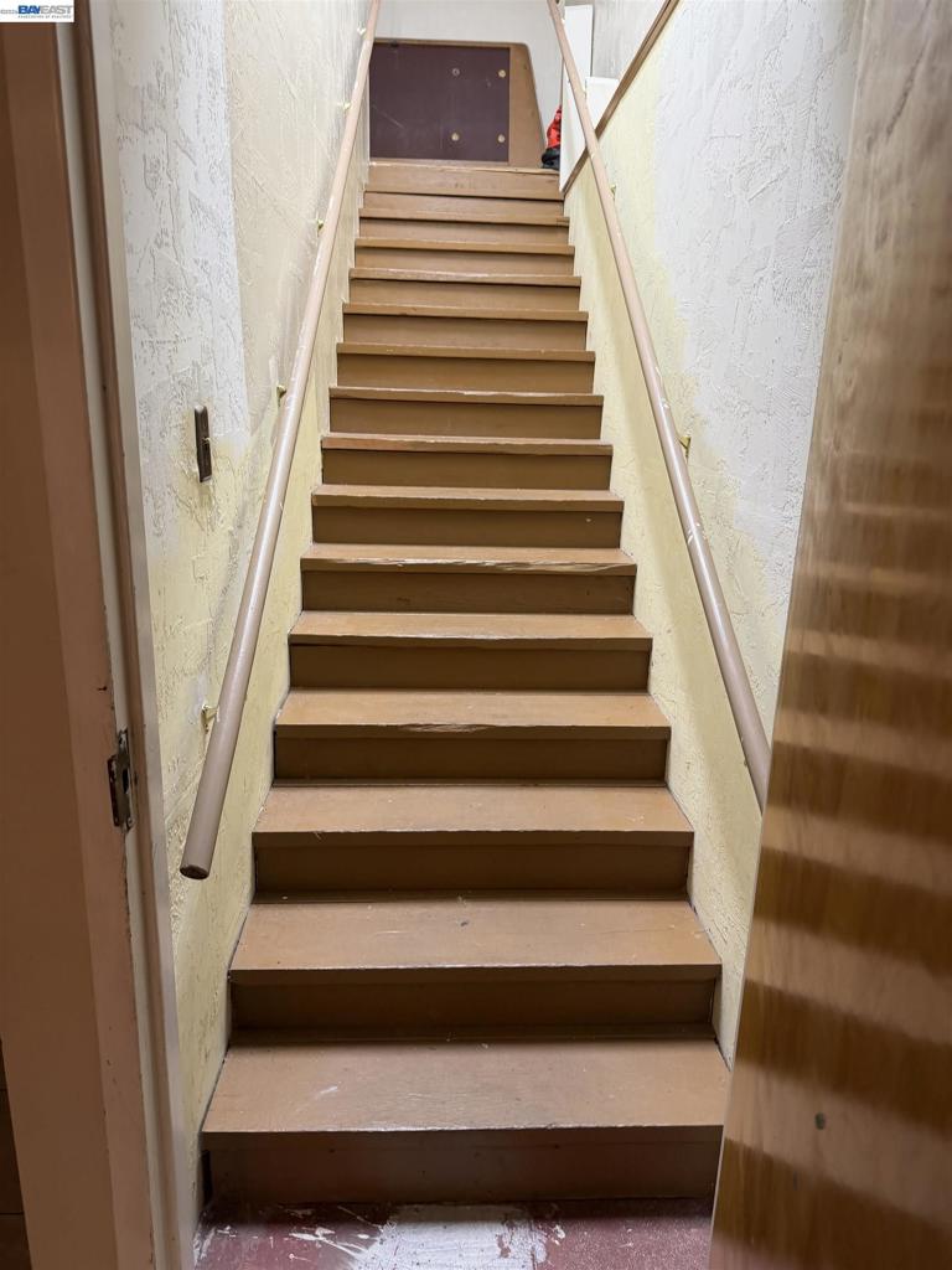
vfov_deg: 71.6
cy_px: 635
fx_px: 880
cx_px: 476
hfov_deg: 56.8
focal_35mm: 24
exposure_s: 1/60
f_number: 1.78
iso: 125
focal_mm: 6.76
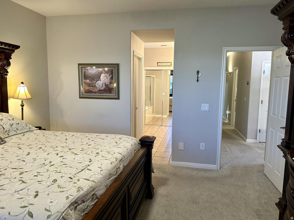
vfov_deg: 56.8
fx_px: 204
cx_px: 147
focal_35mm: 24
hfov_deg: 71.6
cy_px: 110
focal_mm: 6.86
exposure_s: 1/60
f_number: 1.78
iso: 250
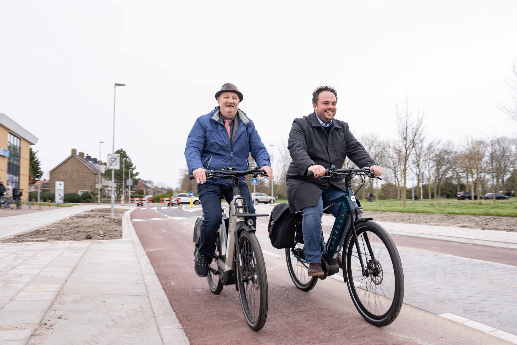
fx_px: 388
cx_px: 271
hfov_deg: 67.3
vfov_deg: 47.9
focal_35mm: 27
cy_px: 183
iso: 125
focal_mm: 24
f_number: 6.3
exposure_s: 1/125
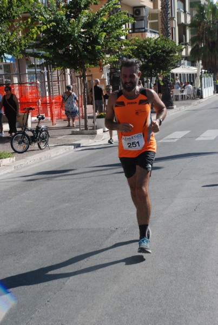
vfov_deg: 23.3
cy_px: 162
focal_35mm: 87
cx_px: 109
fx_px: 786
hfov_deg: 15.8
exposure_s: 1/2000
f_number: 7.1
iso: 1000
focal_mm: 58
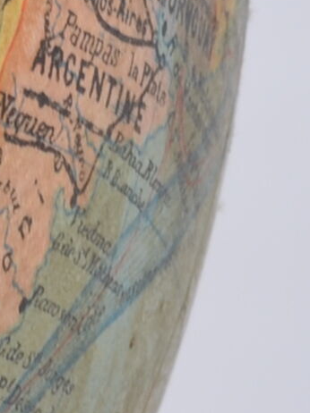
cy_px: 344
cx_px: -996
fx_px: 6884
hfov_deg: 2.5
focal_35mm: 576
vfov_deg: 3.4
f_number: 14
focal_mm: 50
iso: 100
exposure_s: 1/125
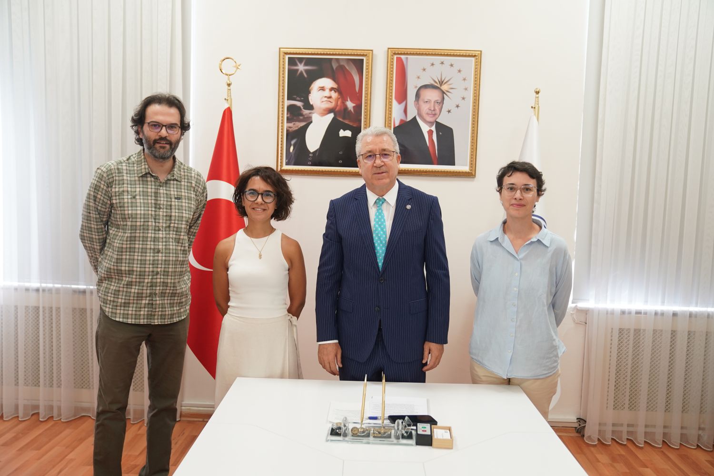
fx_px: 595
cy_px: 238
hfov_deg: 61.9
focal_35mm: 30
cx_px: 357
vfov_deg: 43.6
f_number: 3.2
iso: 1600
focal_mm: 30
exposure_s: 1/125
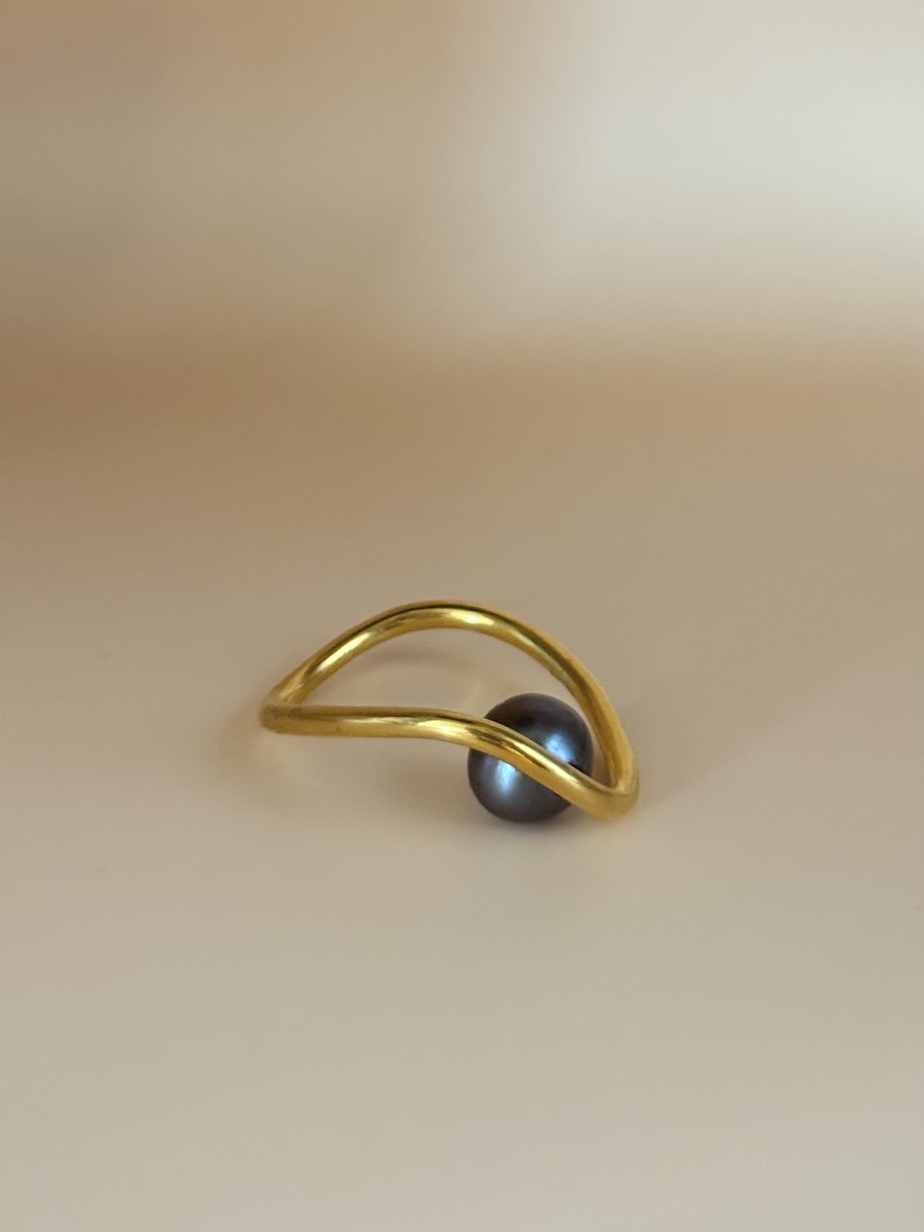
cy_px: 616
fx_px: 1708
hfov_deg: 30.3
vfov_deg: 39.7
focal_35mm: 48
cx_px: 462
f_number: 1.78
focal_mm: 6.76
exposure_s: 1/33
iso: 500
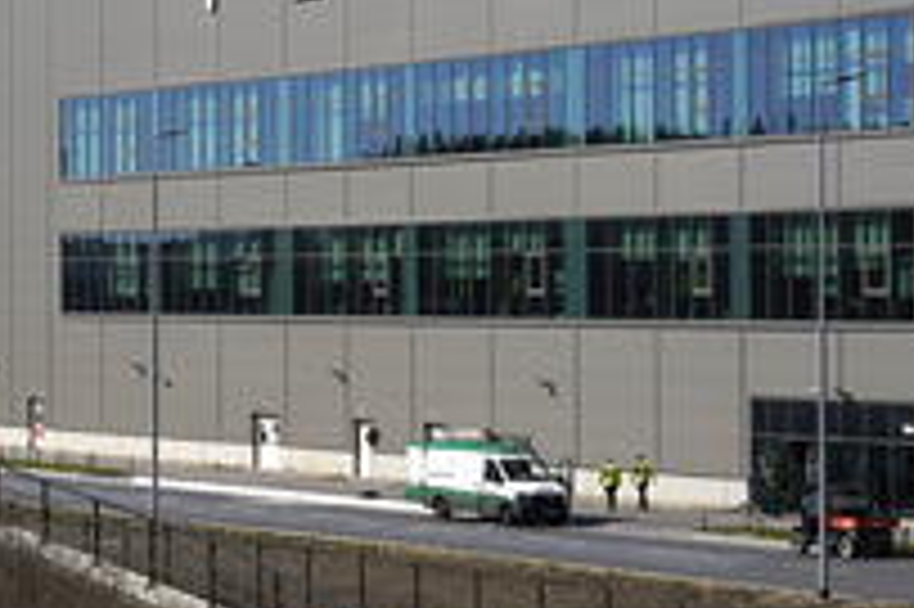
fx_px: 3323
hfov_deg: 15.5
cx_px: 124
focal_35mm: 131
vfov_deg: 10.4
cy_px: 162
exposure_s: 1/500
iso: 100
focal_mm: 59
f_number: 9
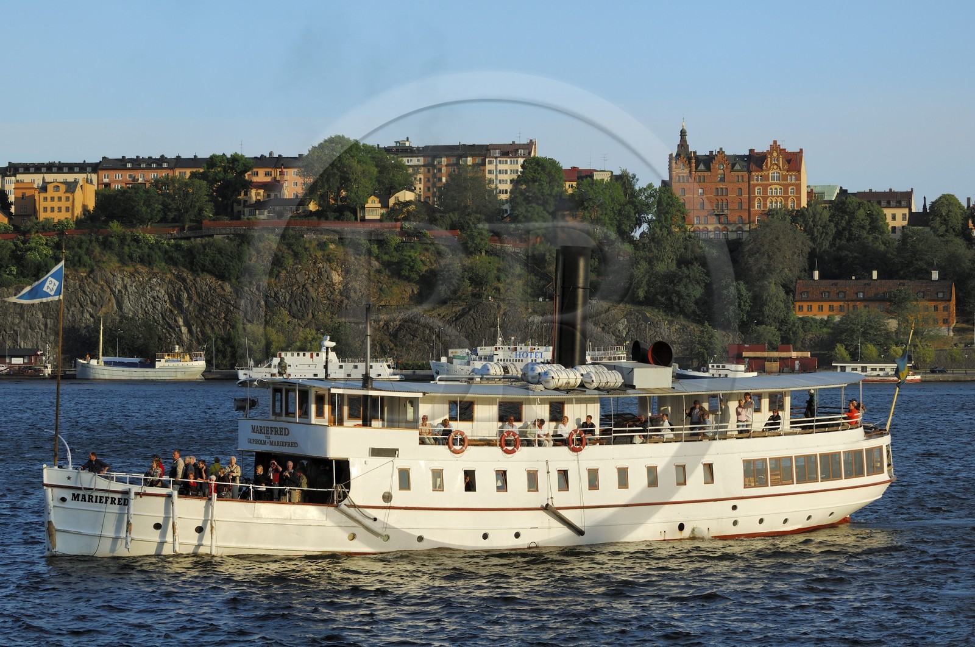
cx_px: 488
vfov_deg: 13.0
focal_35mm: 105
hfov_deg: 19.5
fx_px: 2840
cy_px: 324
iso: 100
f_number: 6.3
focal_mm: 70
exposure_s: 1/400
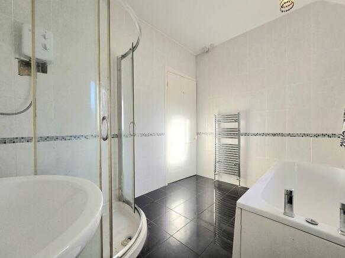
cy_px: 129
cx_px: 172
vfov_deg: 89.9
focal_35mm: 13
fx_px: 130
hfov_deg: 106.2
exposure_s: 1/370
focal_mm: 2.2
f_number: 2.2
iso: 80
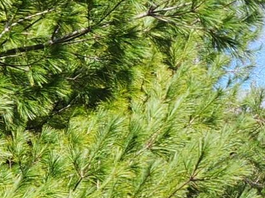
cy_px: 265
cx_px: 464
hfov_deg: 11.5
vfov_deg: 9.0
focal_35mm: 161
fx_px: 1231
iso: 20
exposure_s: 1/904
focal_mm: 5.4
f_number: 1.8
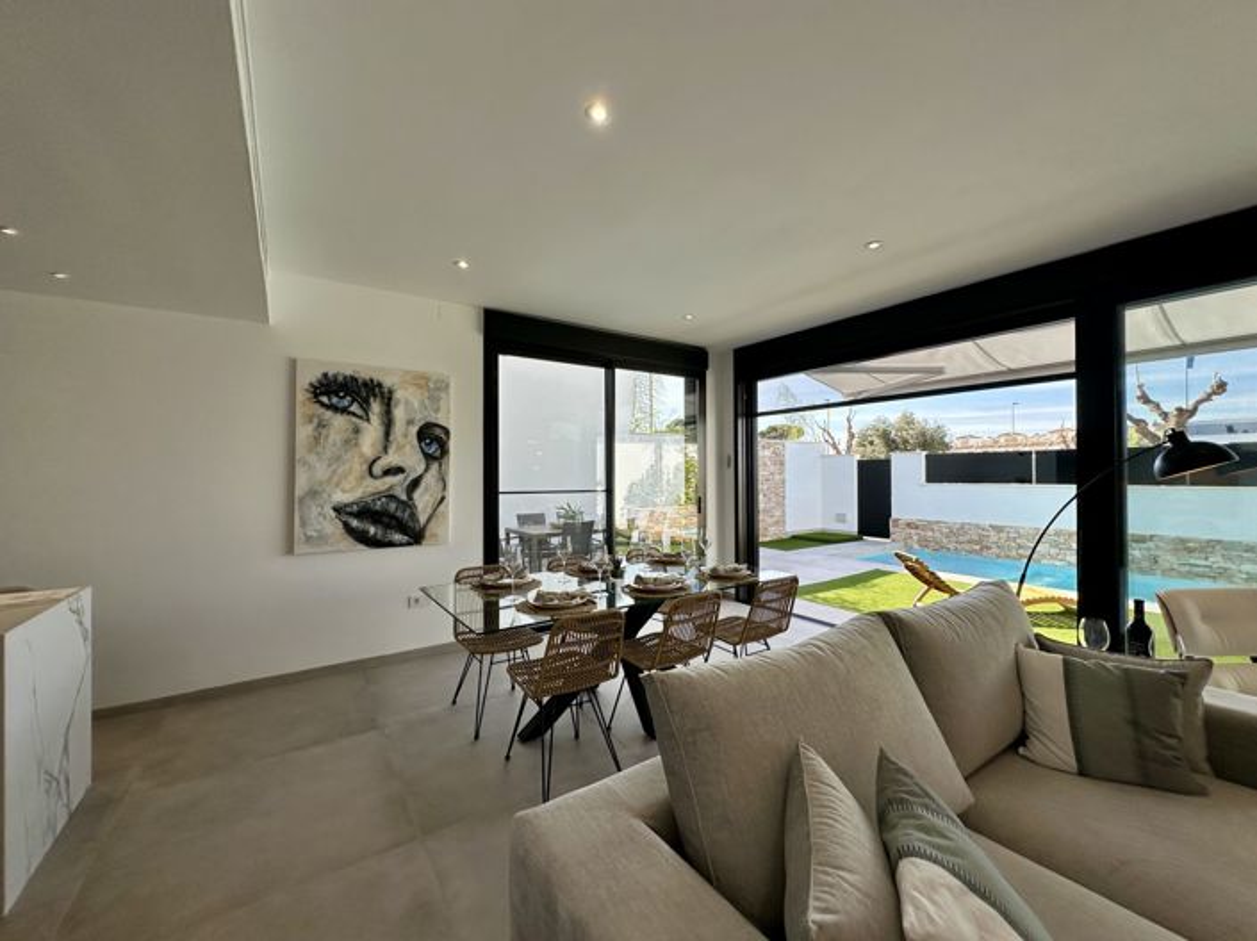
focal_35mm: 14
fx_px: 508
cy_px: 470
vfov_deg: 85.6
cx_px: 628
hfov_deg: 102.1
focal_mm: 2.22
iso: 40
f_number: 2.2
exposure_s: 1/515
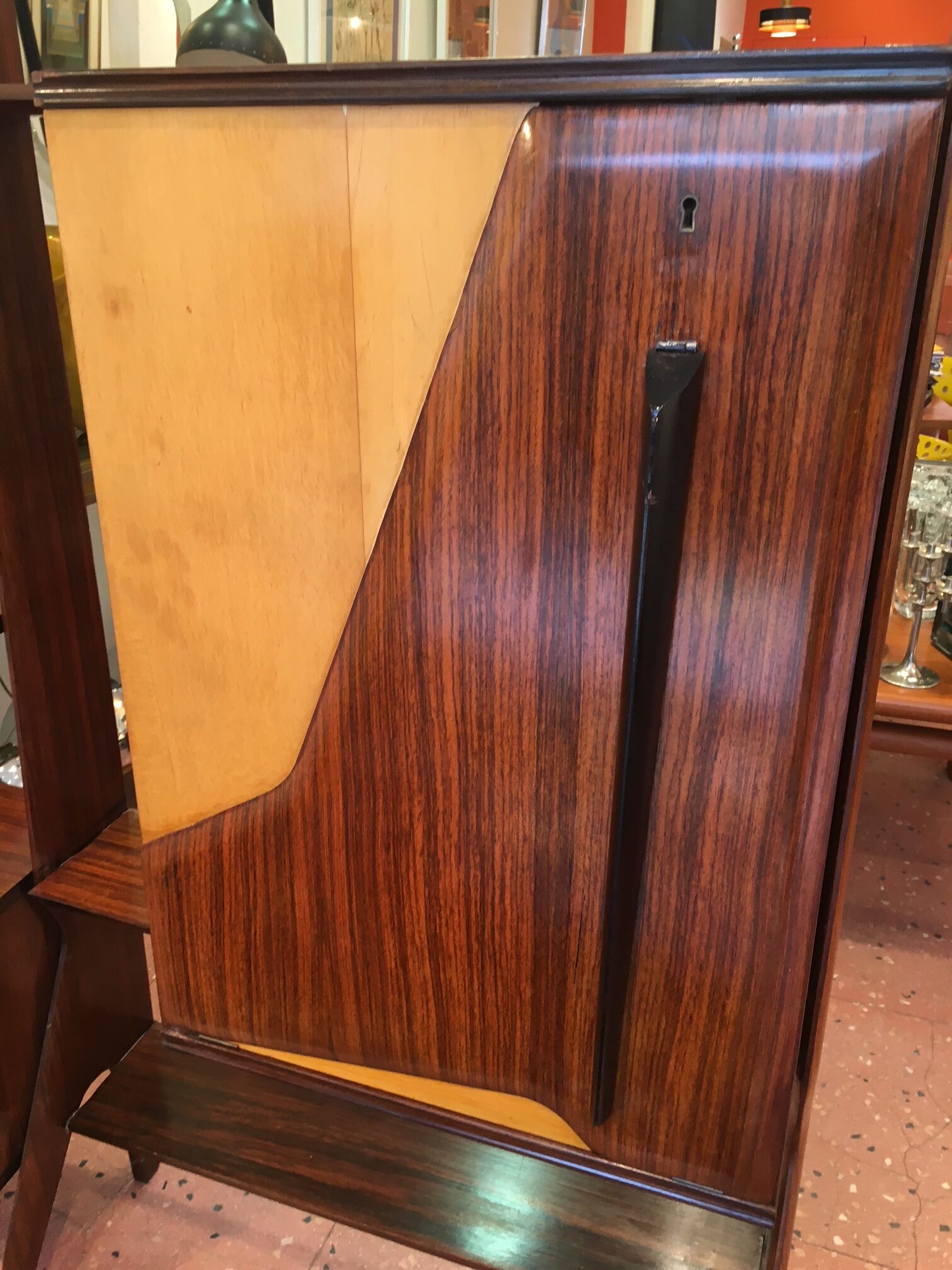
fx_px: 1063
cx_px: 476
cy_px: 635
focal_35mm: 29
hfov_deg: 48.2
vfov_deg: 61.7
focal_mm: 4.15
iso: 80
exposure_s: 1/33
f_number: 2.2
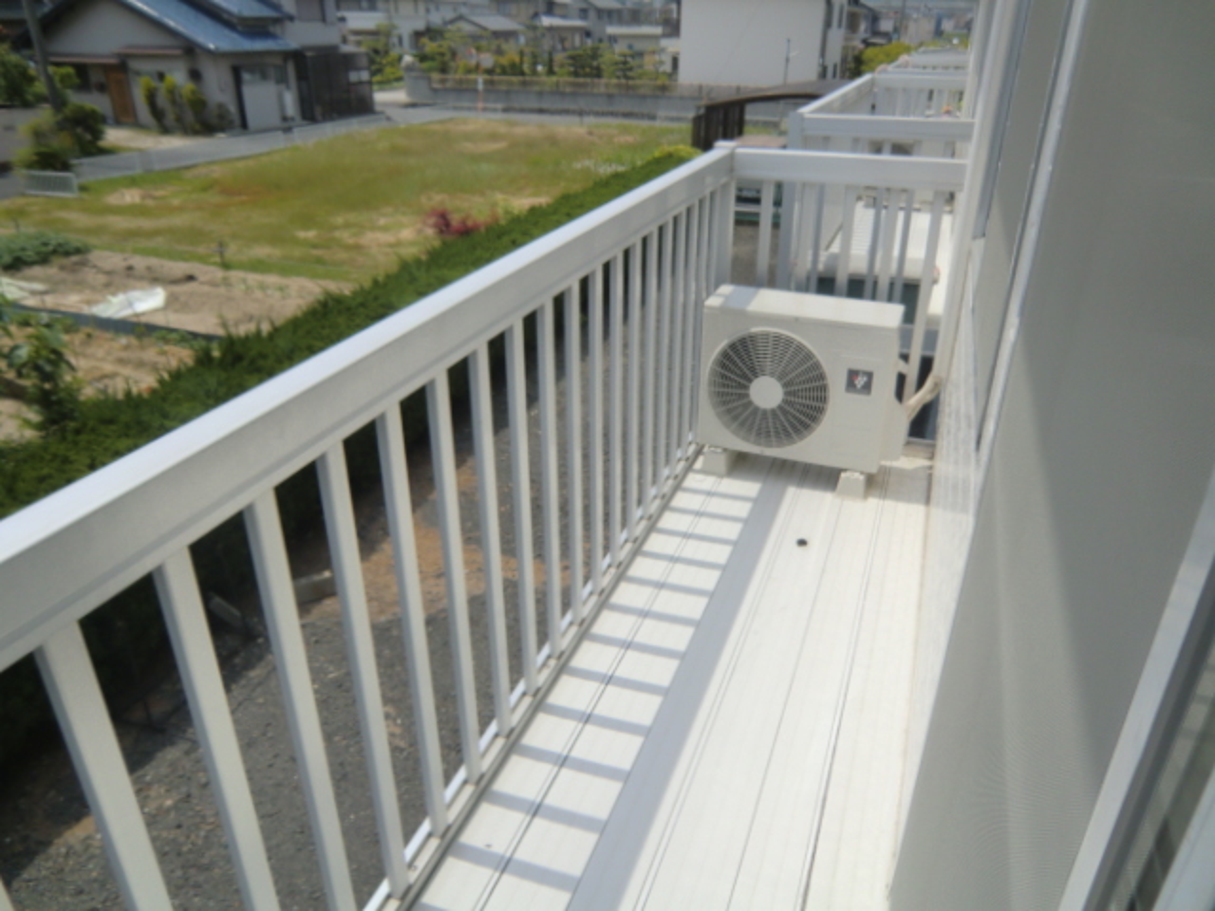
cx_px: 608
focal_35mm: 24
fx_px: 842
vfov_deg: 56.8
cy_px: 456
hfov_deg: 71.6
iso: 64
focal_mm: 4.3
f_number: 7.5
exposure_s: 1/250
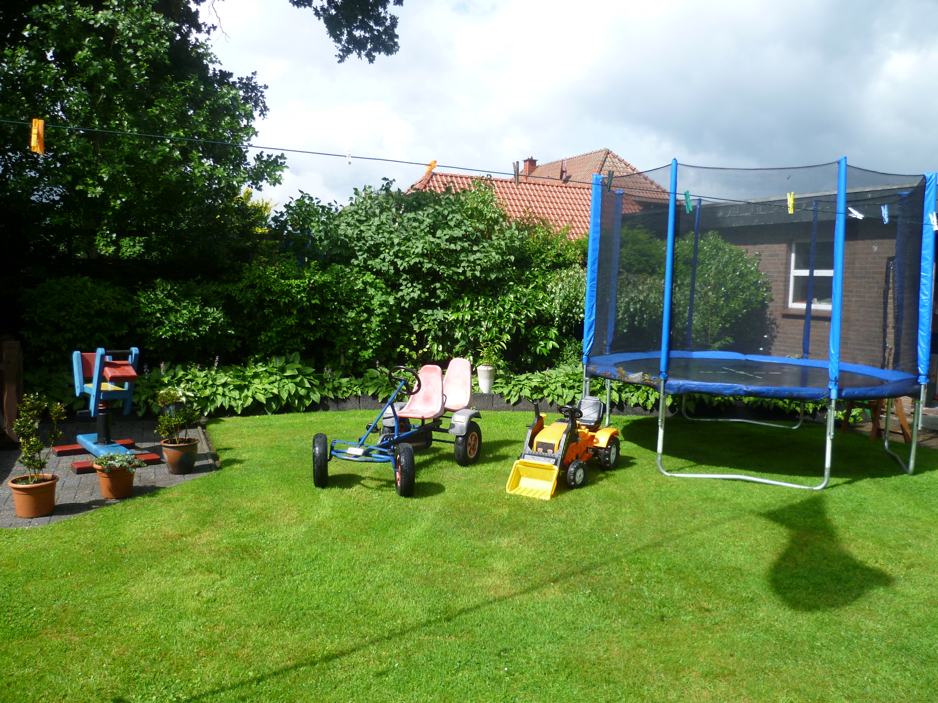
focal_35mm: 28
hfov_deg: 63.4
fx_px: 759
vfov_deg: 49.7
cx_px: 469
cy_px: 352
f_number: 2.8
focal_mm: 5
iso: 80
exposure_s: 1/640
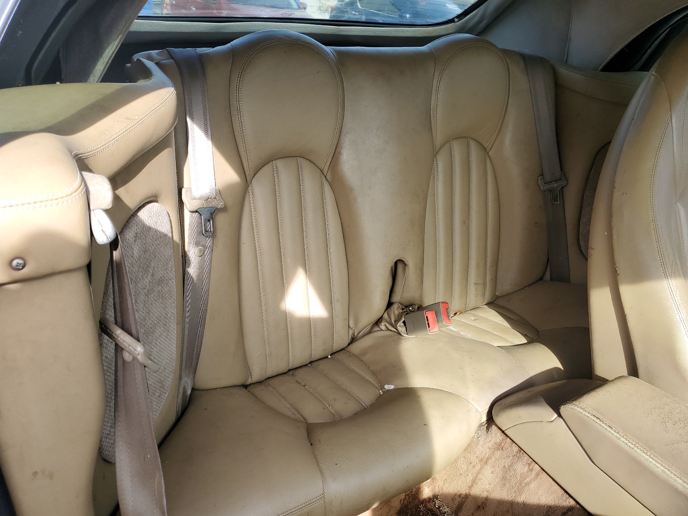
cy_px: 258
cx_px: 344
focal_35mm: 26
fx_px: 517
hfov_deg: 67.3
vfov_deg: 53.1
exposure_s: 1/357
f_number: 1.5
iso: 50
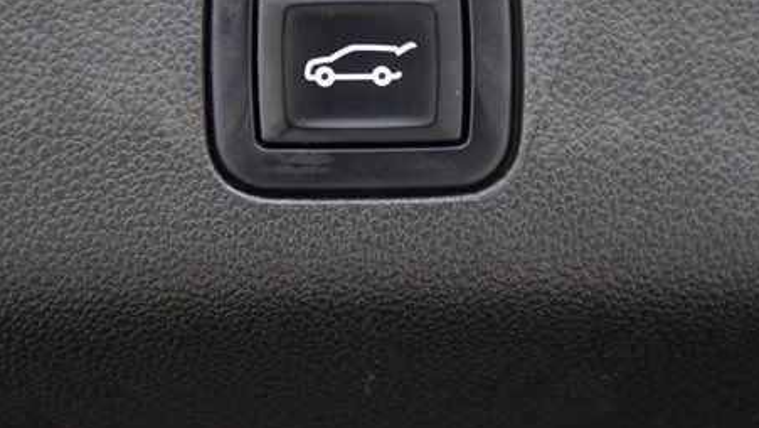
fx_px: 2471
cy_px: 83
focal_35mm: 123
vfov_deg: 9.9
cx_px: 375
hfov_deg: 17.5
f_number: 3.2
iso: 1600
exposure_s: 1/15
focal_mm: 55
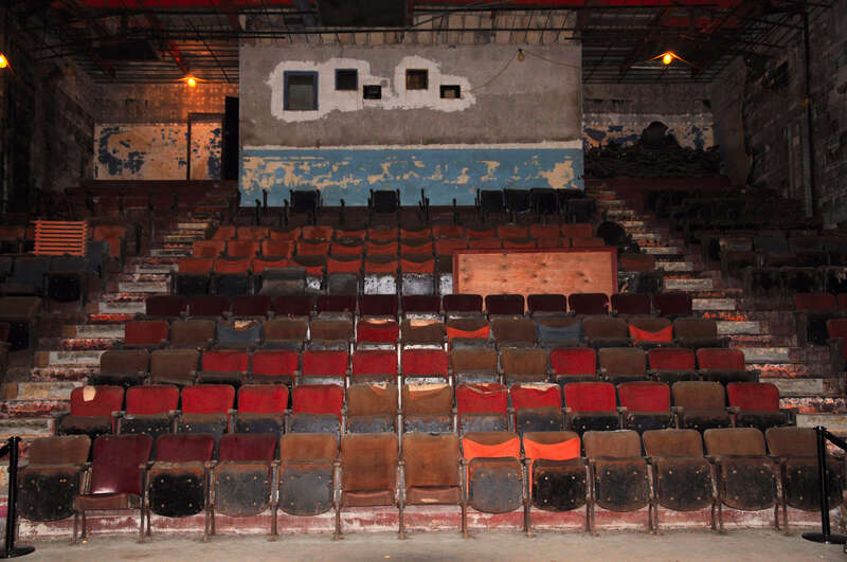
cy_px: 281
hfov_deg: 49.6
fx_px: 916
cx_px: 424
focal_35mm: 39
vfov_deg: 34.1
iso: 200
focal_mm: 26
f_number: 4
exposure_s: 1/60
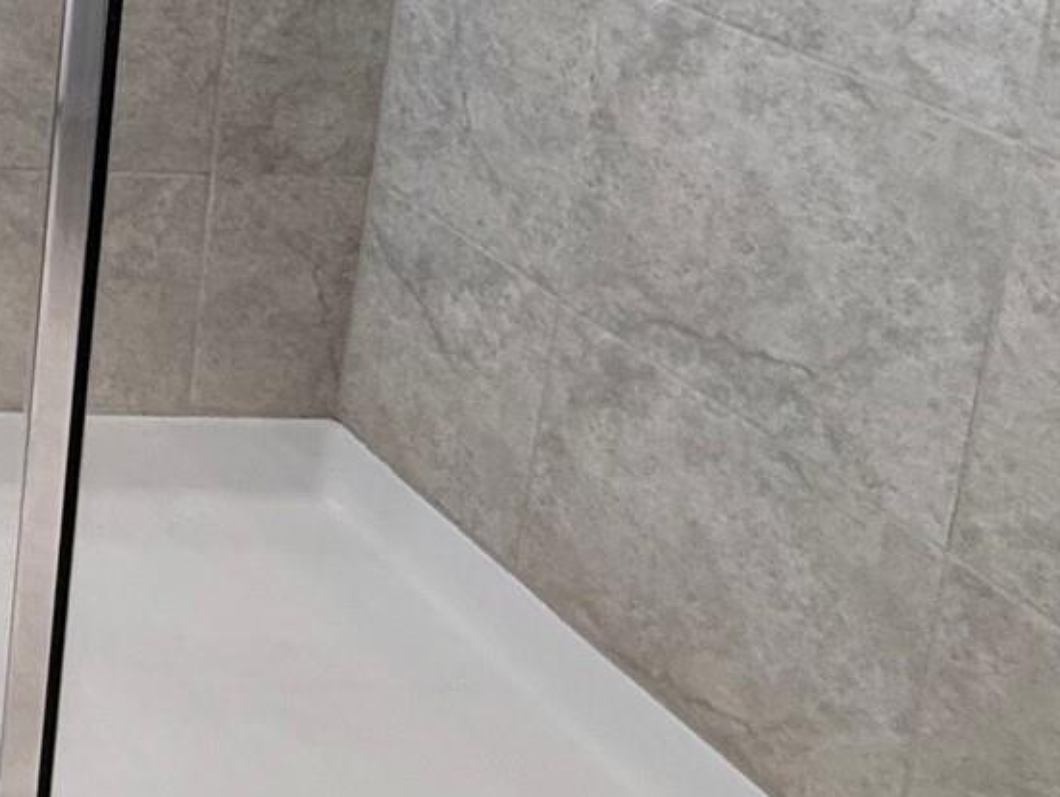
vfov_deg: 22.5
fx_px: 1593
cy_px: -431
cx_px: -904
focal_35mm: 52
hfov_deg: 21.4
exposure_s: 1/60
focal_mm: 2.22
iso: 160
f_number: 2.2
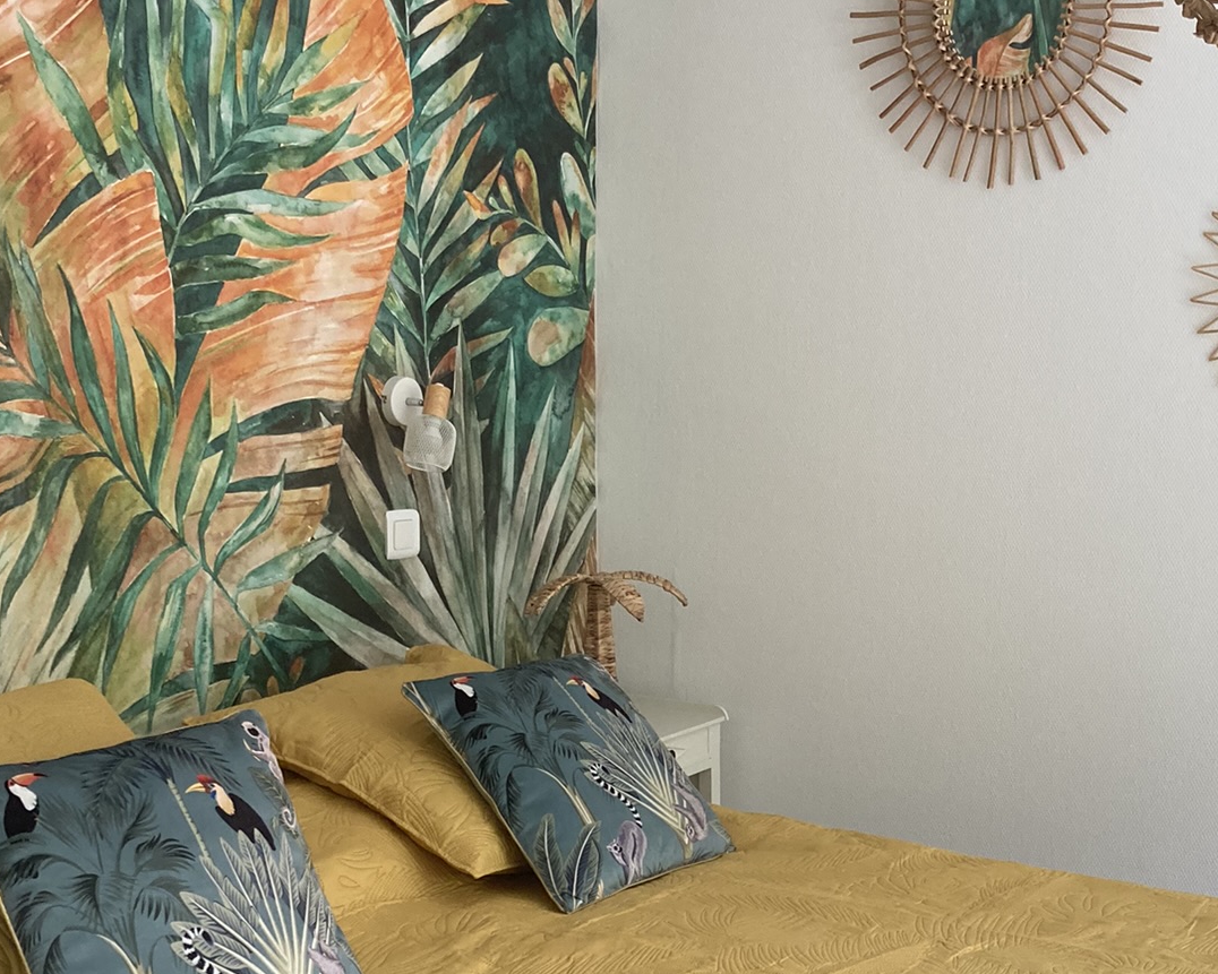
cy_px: 741
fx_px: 1875
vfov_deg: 28.7
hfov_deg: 35.9
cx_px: 731
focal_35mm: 52
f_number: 1.8
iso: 80
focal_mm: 3.99
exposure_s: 1/91
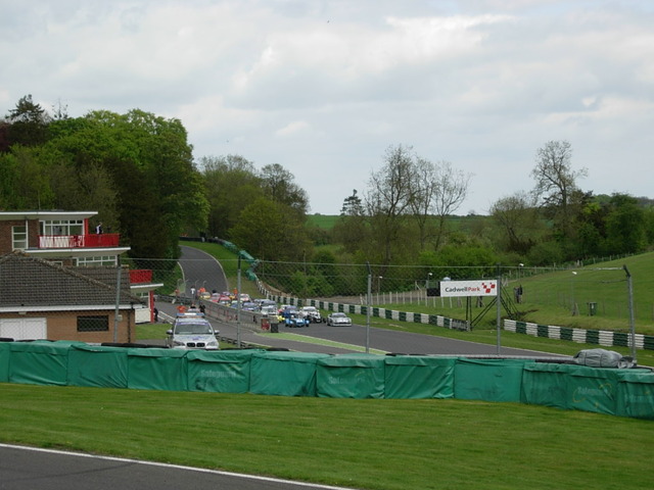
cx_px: 327
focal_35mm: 113
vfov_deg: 13.1
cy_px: 245
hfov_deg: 17.4
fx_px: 2135
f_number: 4.9
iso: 64
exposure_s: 1/456
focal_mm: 23.4
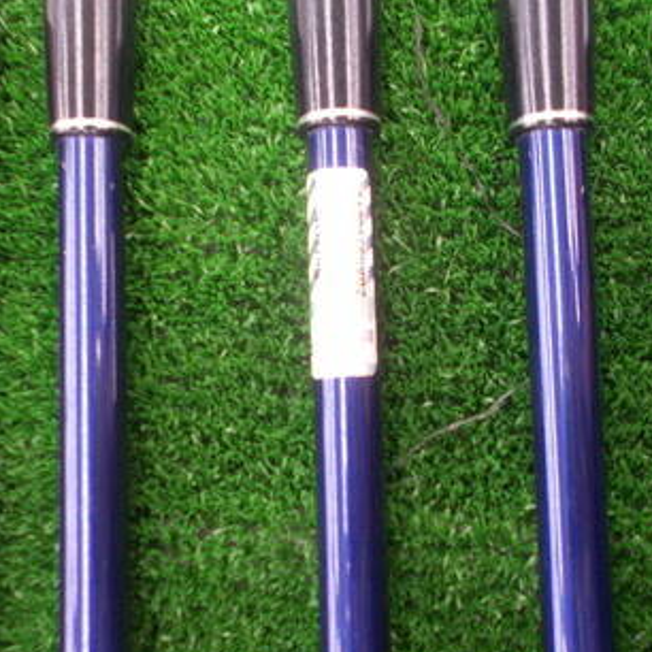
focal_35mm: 48
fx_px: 1023
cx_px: 305
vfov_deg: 35.3
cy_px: 356
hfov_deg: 35.3
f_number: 3.2
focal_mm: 4.6
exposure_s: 1/13
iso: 200
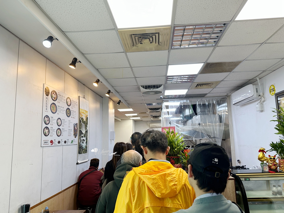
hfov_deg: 71.6
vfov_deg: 56.8
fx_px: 197
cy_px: 106
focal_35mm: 24
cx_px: 142
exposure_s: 1/120
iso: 125
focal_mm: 6.86
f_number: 1.78
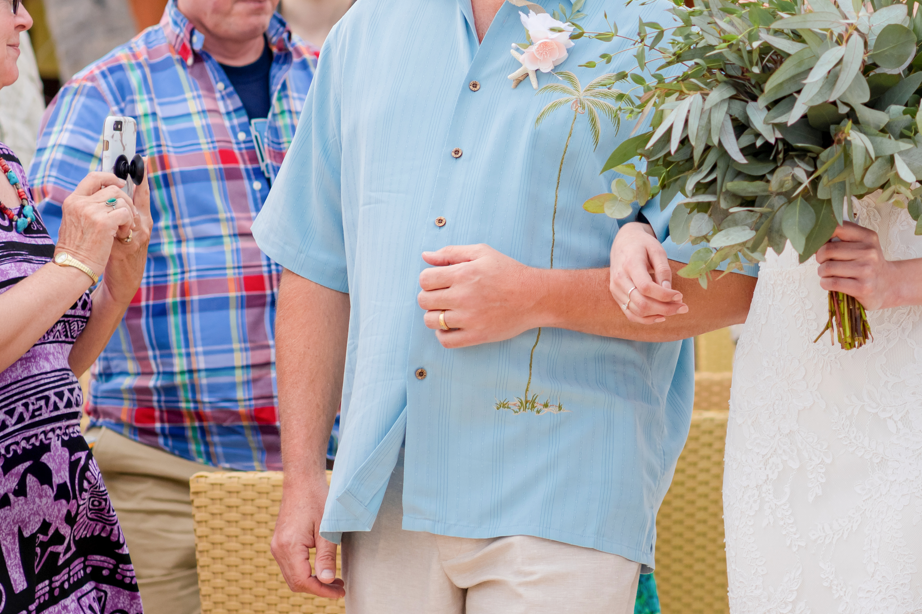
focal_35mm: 224
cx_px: 742
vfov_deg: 6.1
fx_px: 5737
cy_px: 177
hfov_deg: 9.2
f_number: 2.8
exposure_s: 1/1000
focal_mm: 85
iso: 125
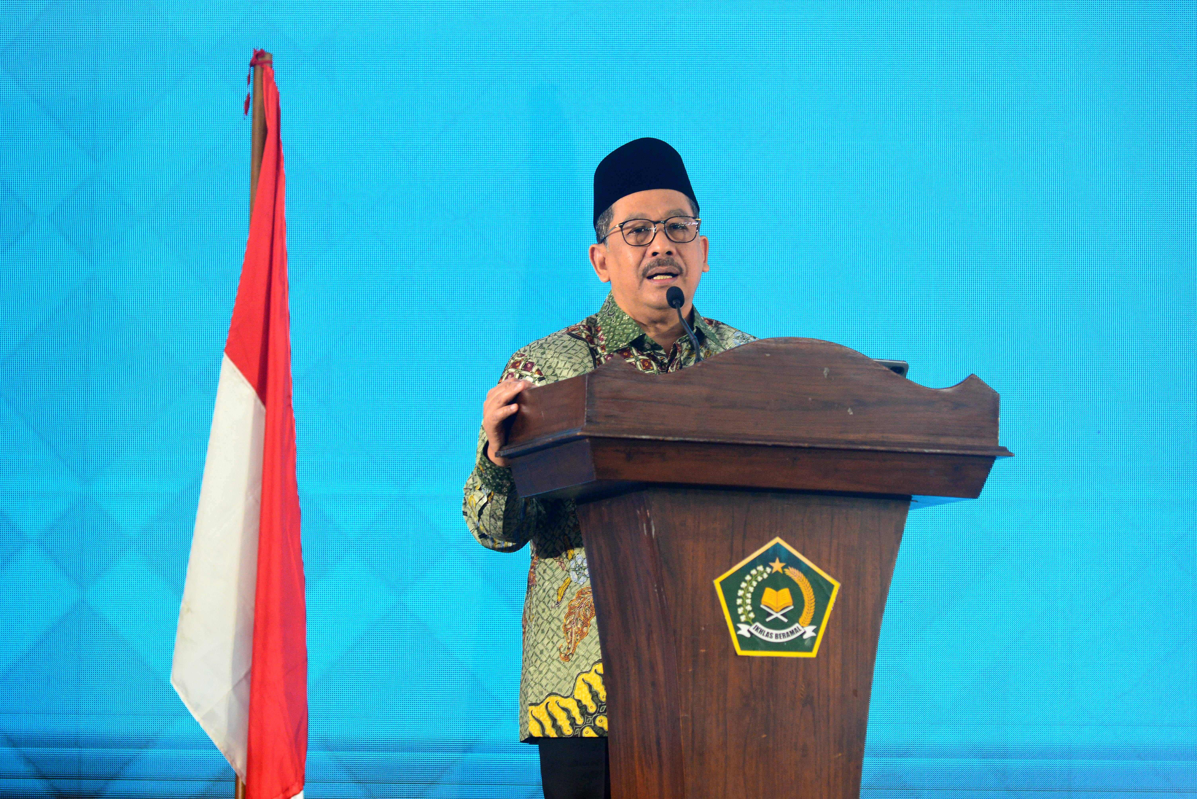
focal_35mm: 155
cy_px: 400
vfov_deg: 8.9
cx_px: 598
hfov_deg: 13.2
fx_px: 5155
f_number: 5.6
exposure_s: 1/100
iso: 2500
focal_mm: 155
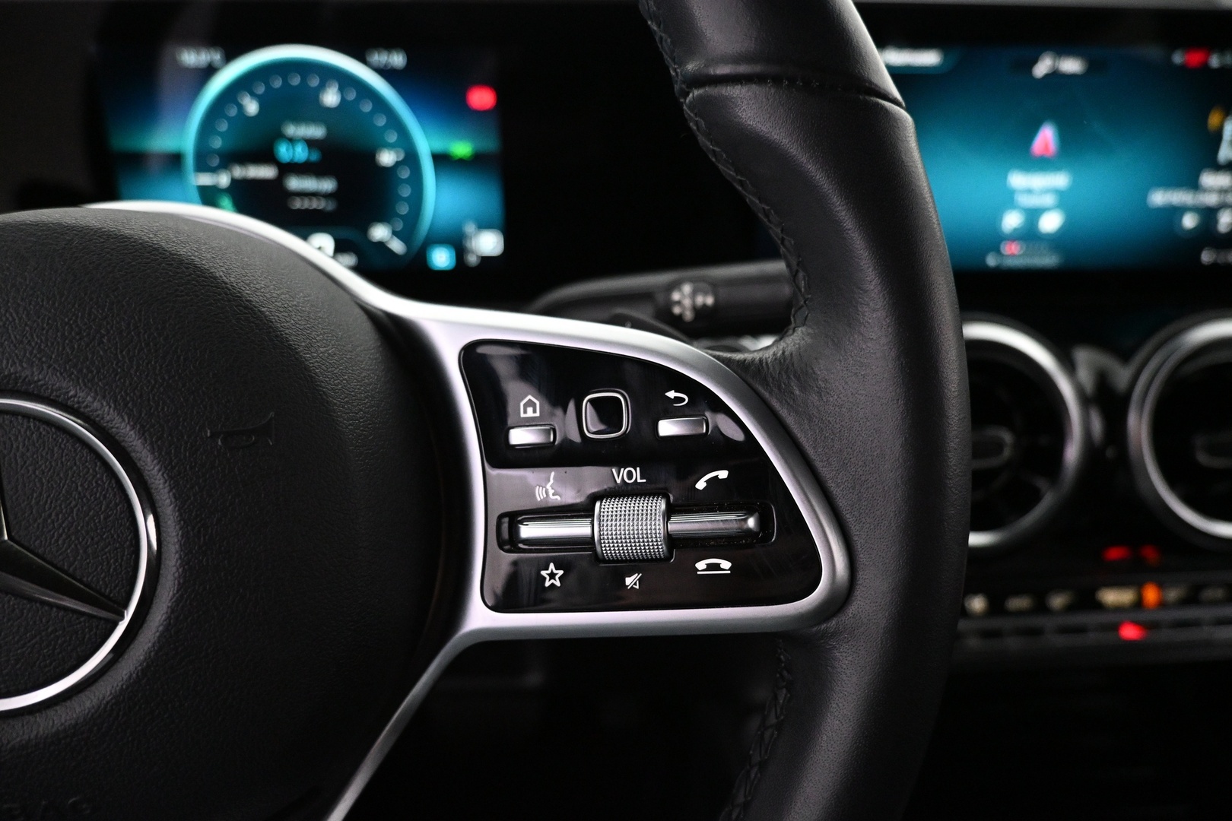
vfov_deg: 53.1
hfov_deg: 73.7
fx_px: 821
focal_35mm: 24
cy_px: 410
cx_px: 616
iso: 4000
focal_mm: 16
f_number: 3.5
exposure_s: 1/80
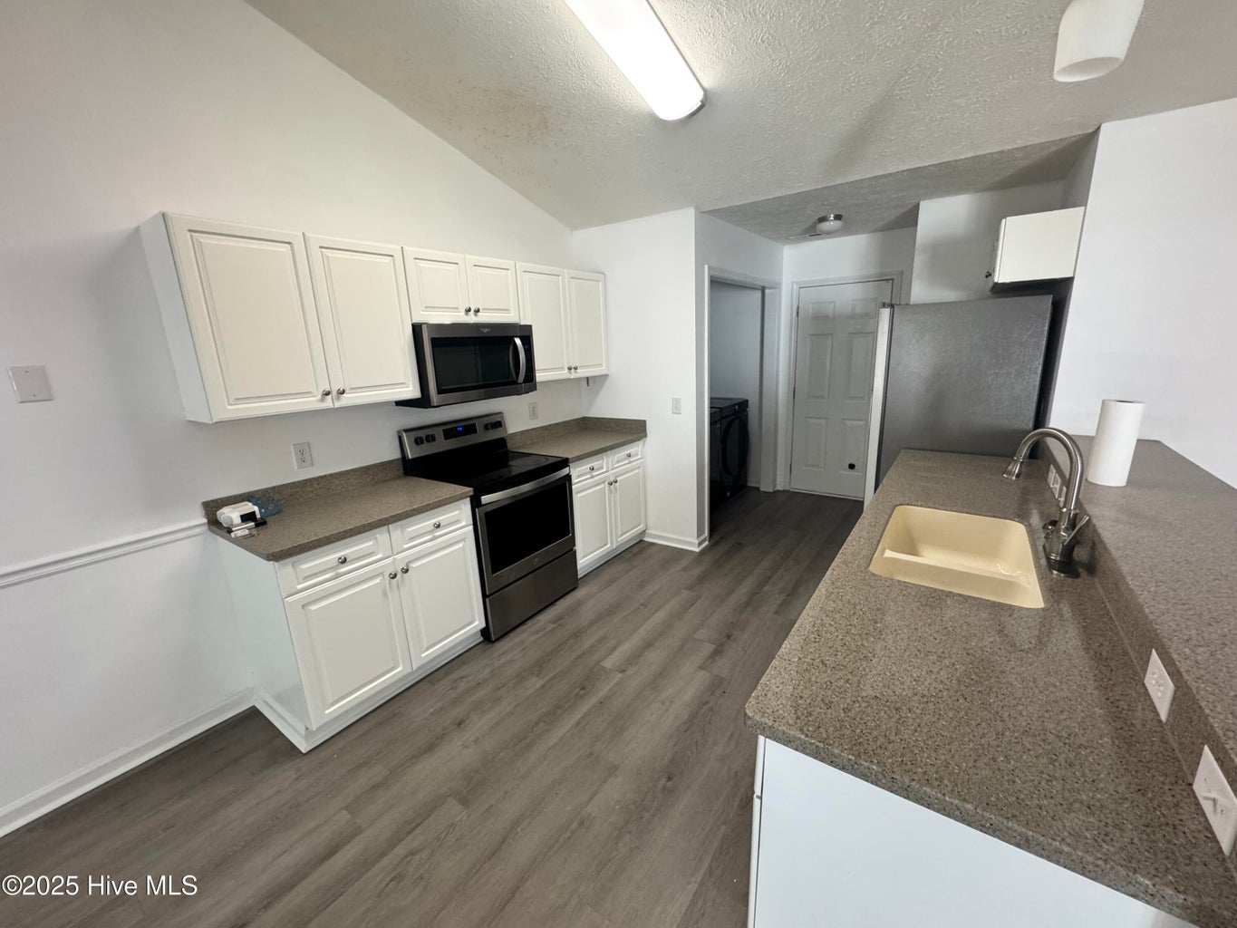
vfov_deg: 85.7
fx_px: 500
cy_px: 464
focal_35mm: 14
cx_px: 618
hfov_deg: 102.1
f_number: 2.2
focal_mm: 2.22
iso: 250
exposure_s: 1/120
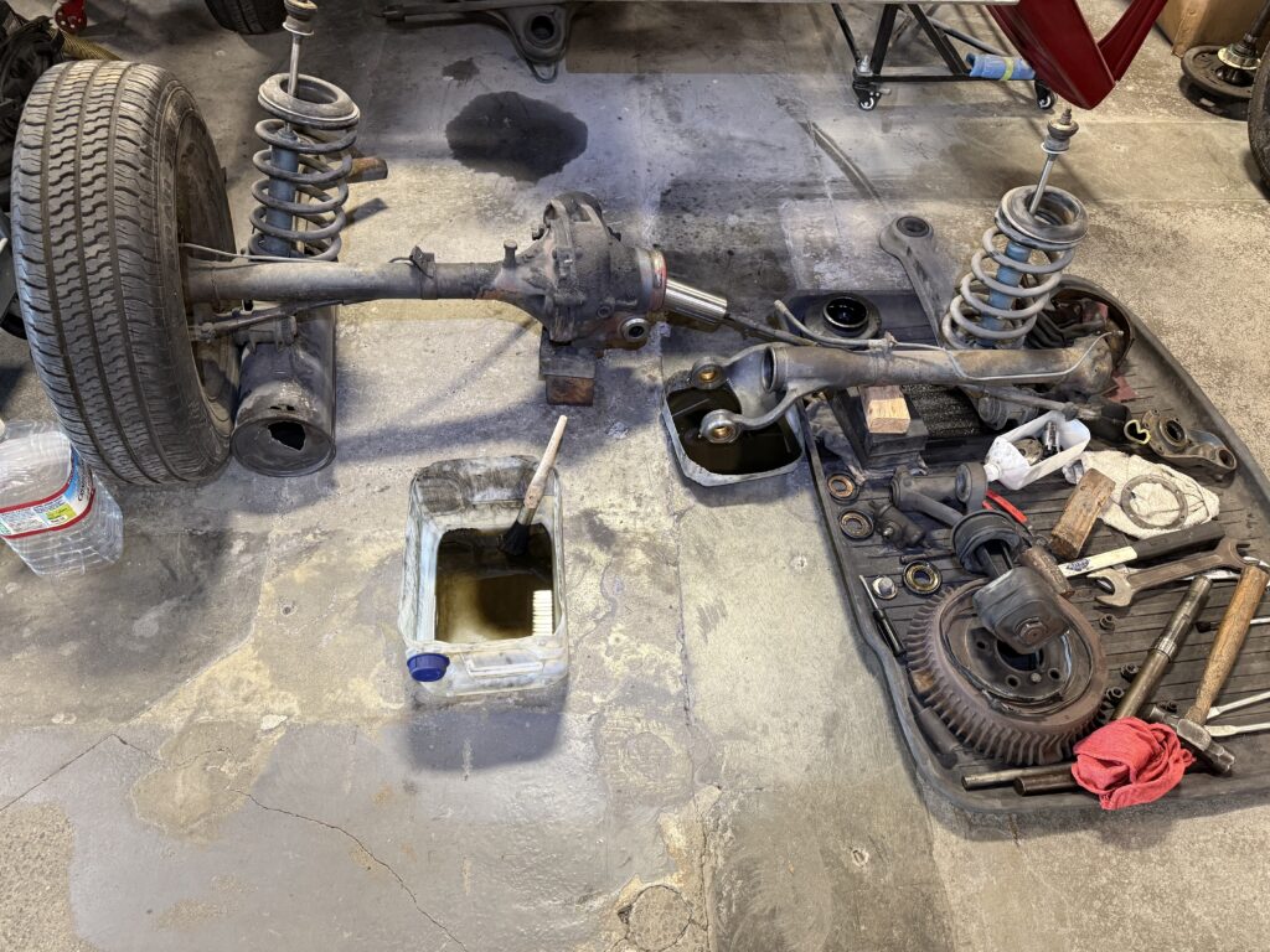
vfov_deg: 56.8
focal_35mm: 24
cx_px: 635
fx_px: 881
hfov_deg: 71.6
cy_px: 476
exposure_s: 1/60
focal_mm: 6.76
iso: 250
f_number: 1.78
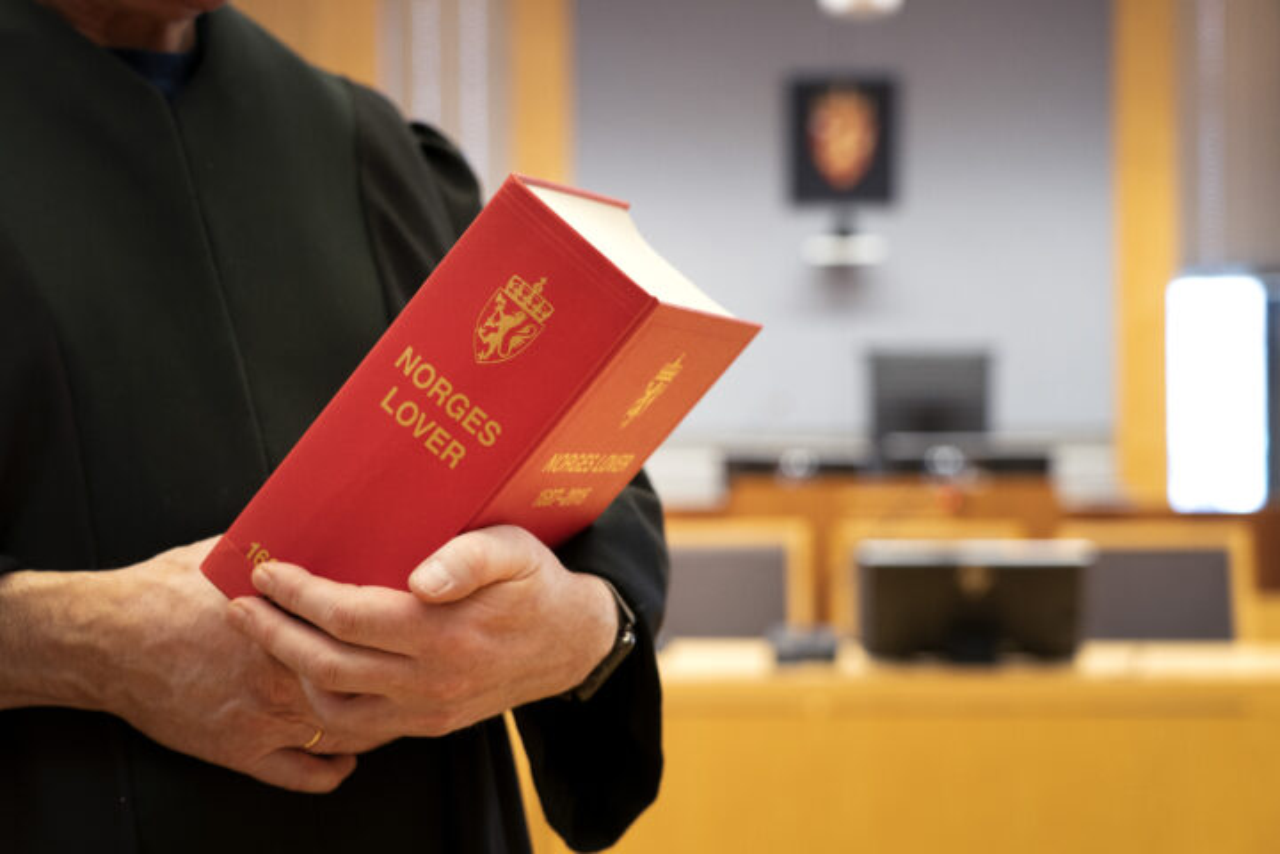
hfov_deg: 32.9
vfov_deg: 22.3
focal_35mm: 61
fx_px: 2169
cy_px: 427
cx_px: 640
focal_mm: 61
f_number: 4
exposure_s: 1/100
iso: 1250
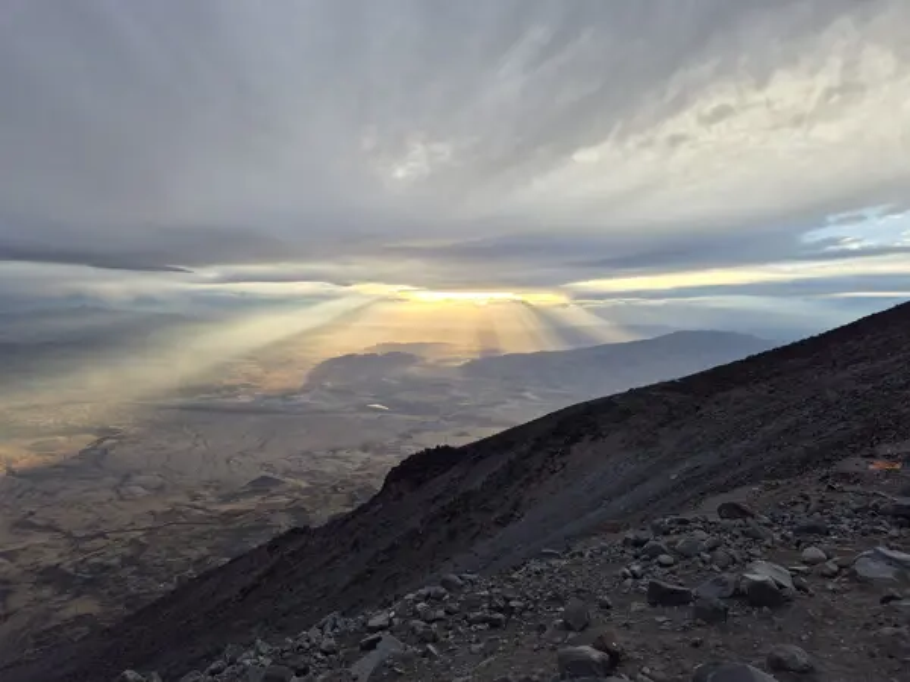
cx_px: 455
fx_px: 605
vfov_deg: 58.9
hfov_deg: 73.9
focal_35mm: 23
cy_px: 341
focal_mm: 5.4
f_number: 1.8
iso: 25
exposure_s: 1/312
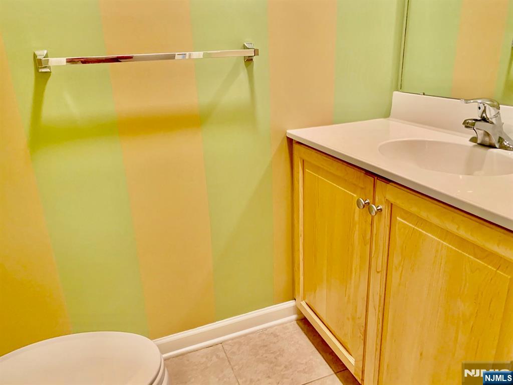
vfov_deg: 53.1
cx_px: 256
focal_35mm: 26
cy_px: 192
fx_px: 385
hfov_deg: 67.3
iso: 400
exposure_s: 1/40
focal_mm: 4.25
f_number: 1.8
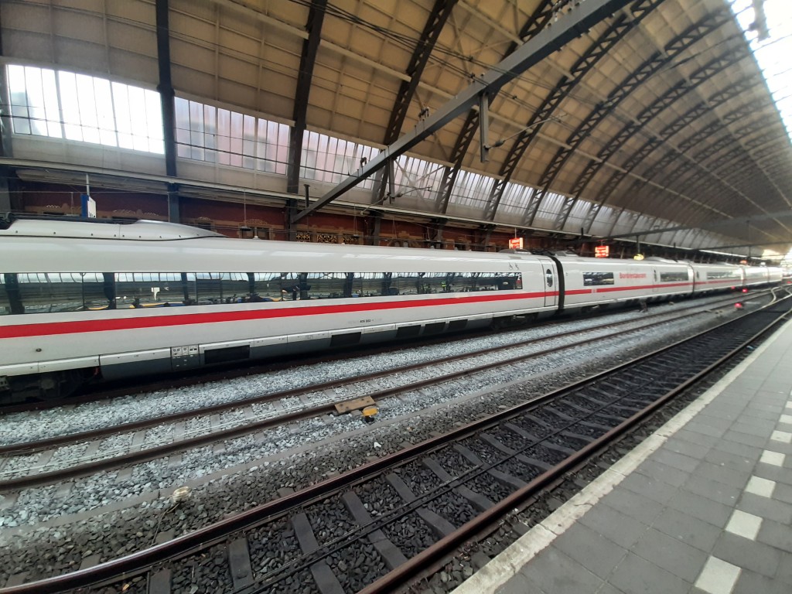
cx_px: 396
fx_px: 297
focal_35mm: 13
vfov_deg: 89.9
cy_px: 297
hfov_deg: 106.2
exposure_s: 1/50
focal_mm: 1.42
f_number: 2.2
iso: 100
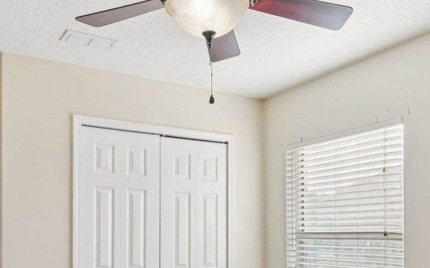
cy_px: 239
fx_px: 469
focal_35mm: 40
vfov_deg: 30.6
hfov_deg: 49.2
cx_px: 242
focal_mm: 10
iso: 400
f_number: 8
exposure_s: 1/80
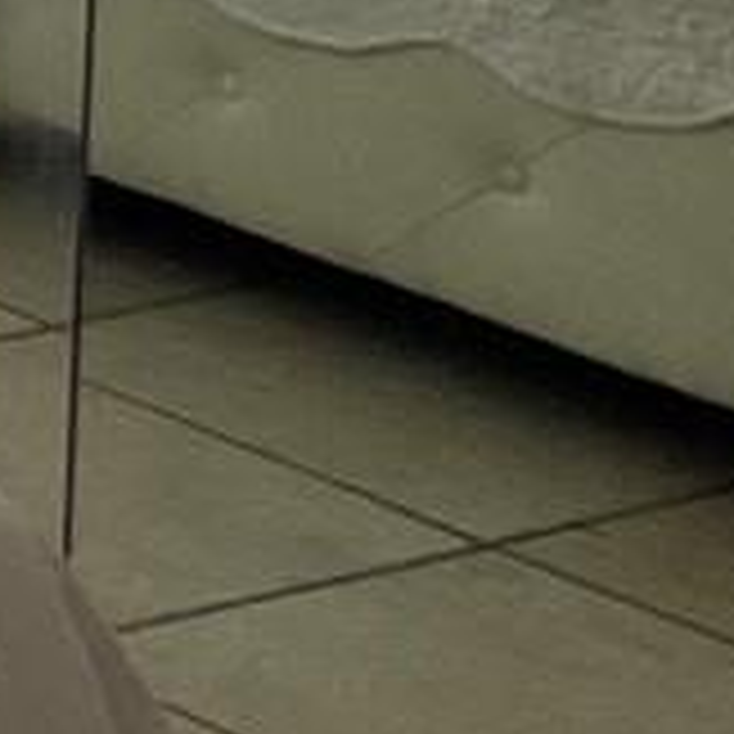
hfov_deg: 6.2
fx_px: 5422
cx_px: -2369
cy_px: -1085
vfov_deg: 7.2
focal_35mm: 226
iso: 80
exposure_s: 1/60
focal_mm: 5.7
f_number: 1.5
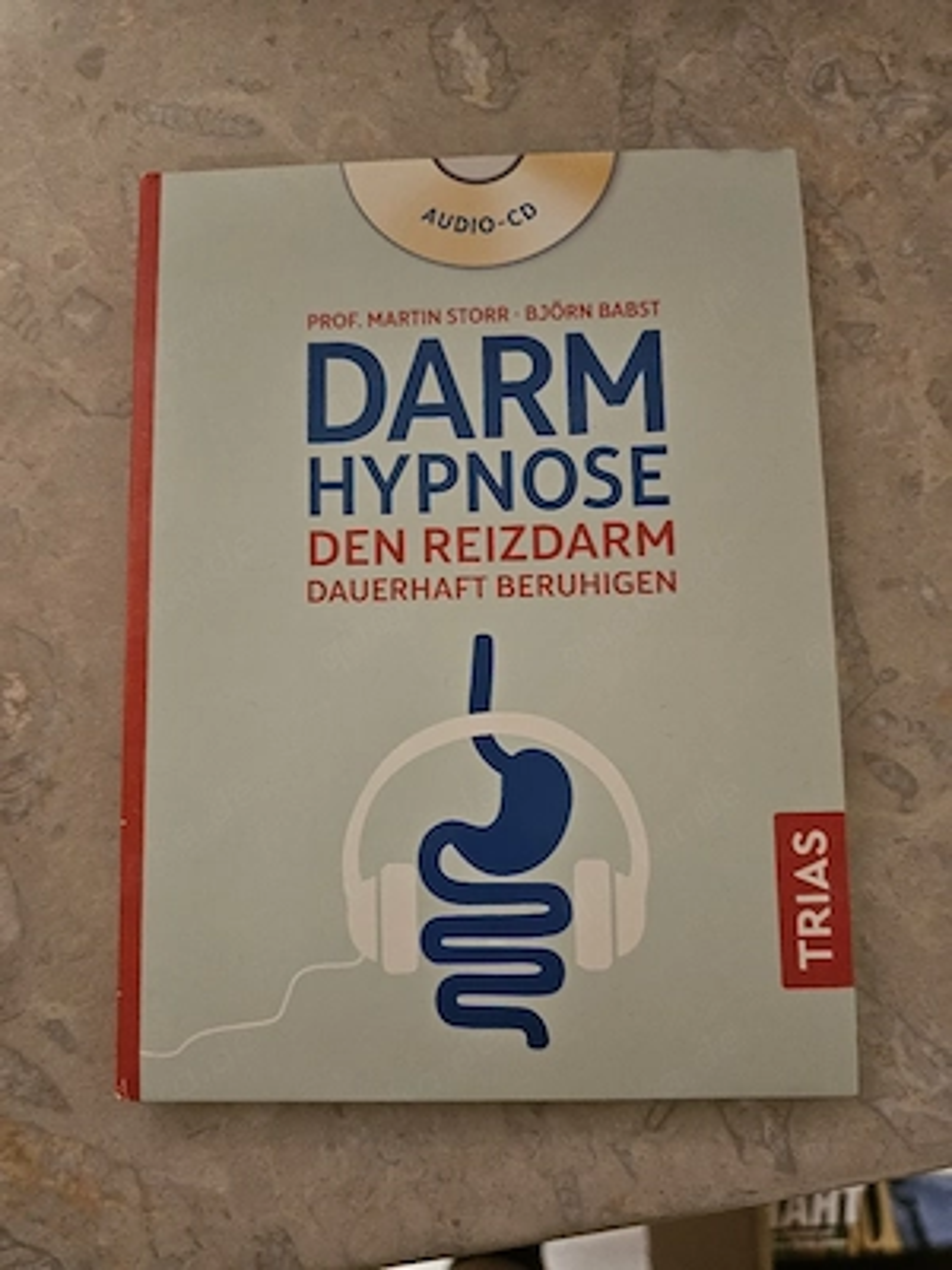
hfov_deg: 58.9
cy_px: 635
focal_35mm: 23
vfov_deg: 73.9
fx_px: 843
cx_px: 476
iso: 640
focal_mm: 6.3
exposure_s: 1/25.1
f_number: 1.7
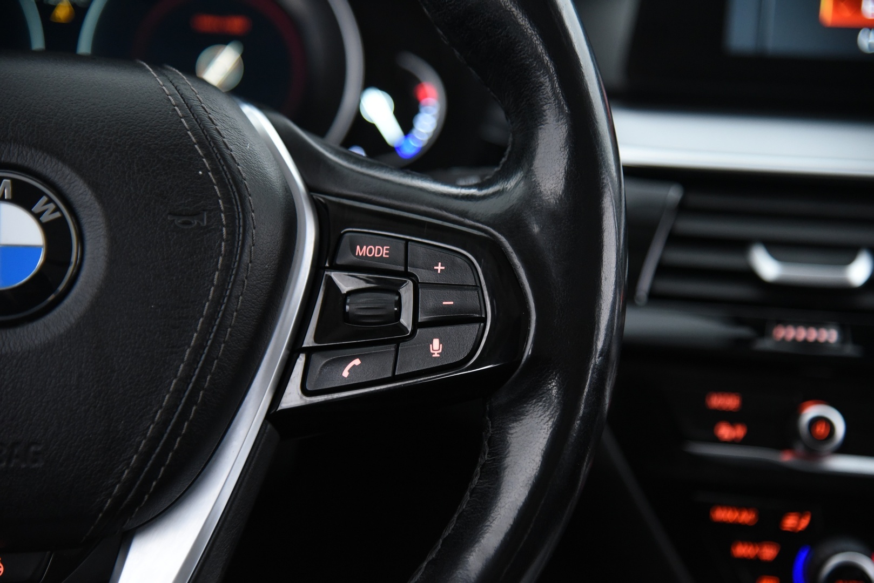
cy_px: 292
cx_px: 437
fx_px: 2307
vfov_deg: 14.4
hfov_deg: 21.5
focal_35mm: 95
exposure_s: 1/20
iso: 4000
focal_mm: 95
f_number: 4
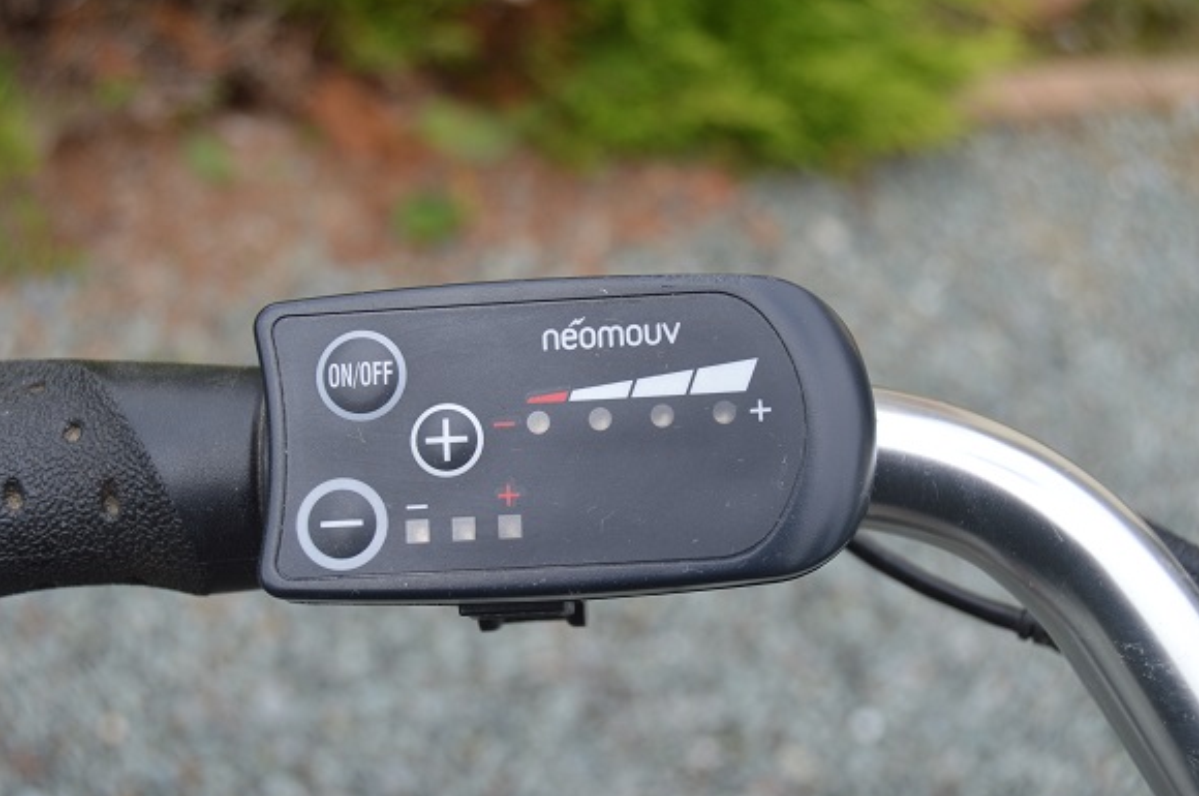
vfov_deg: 24.8
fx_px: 1813
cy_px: 407
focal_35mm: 55
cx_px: 602
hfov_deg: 36.6
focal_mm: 35
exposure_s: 1/160
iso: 100
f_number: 6.3
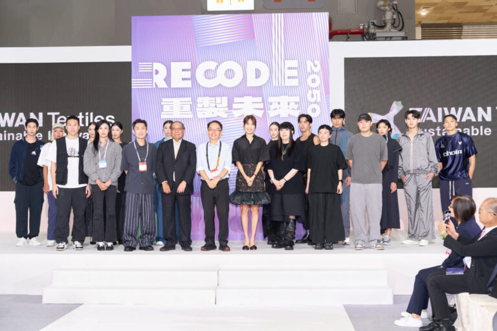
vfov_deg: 29.2
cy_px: 166
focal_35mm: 46
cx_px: 248
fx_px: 635
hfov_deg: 42.7
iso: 640
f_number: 4.5
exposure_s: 1/200
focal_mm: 46
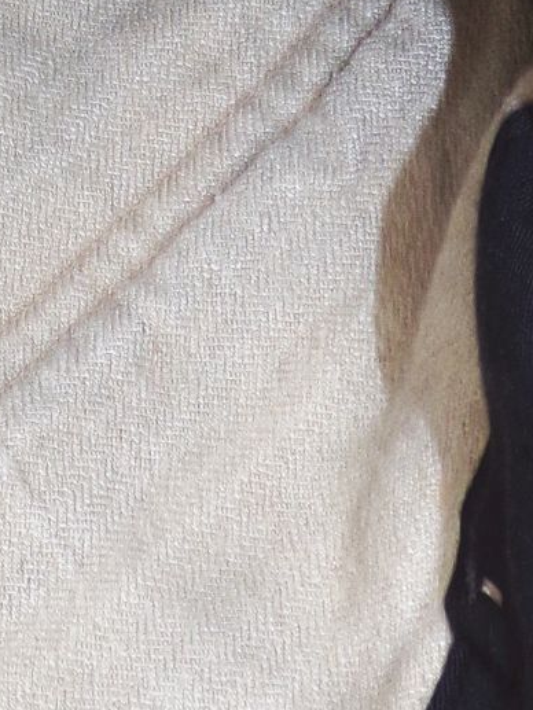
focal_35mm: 107
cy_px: -58
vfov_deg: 17.8
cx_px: -192
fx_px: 2196
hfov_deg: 13.3
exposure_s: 1/45
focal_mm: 4.3
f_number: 3
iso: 80
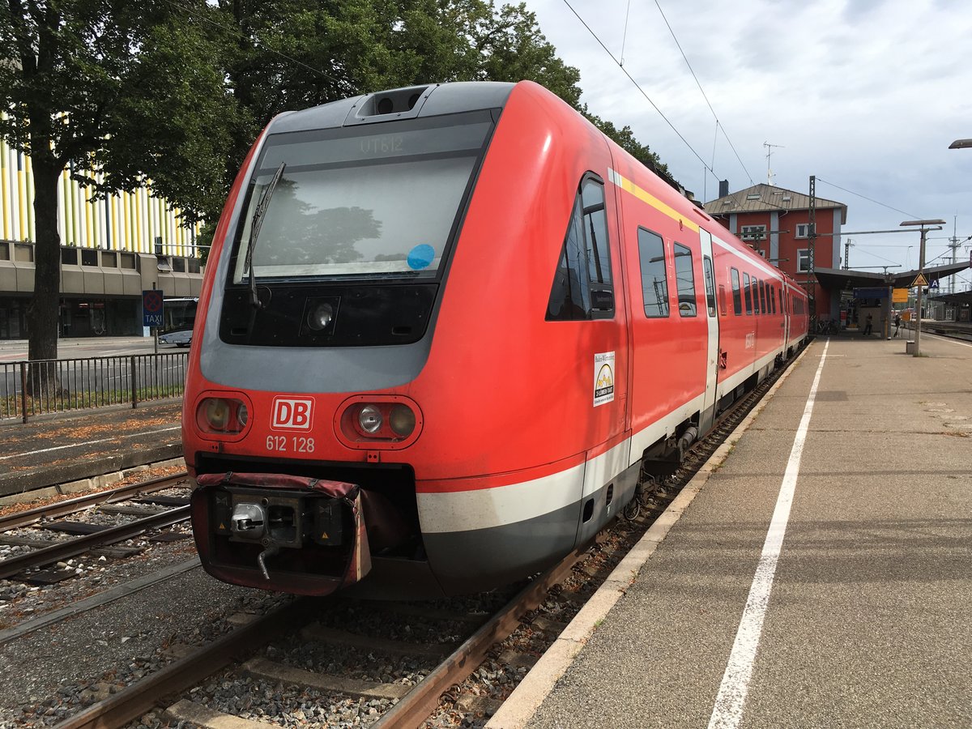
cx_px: 486
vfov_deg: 48.2
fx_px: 814
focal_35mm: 29
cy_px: 364
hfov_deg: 61.7
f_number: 2.2
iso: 25
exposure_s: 1/1304
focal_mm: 4.15
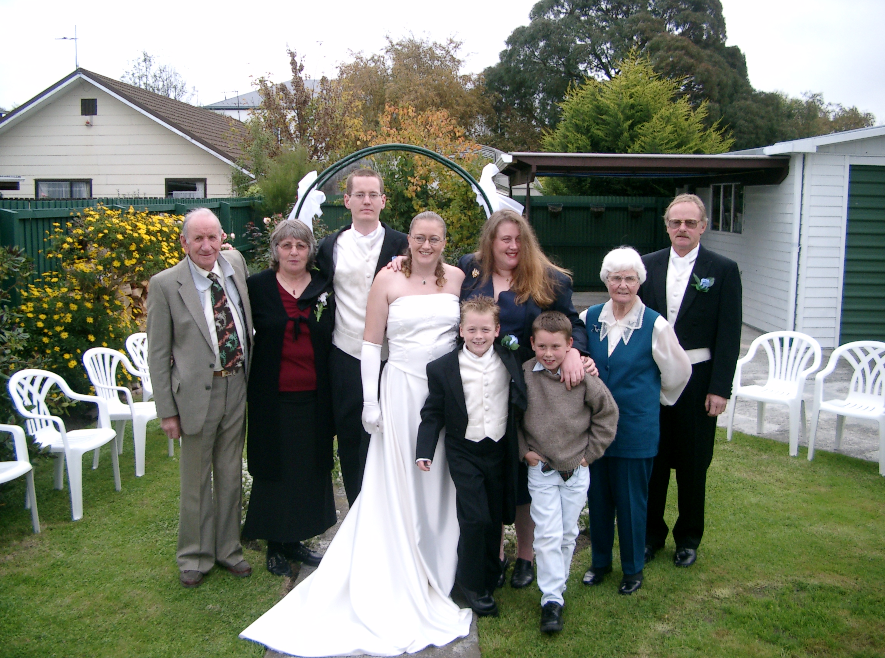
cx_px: 442
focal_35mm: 37
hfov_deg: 50.3
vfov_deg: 38.5
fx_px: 943
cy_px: 329
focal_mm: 7.6
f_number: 2.6
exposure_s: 1/320
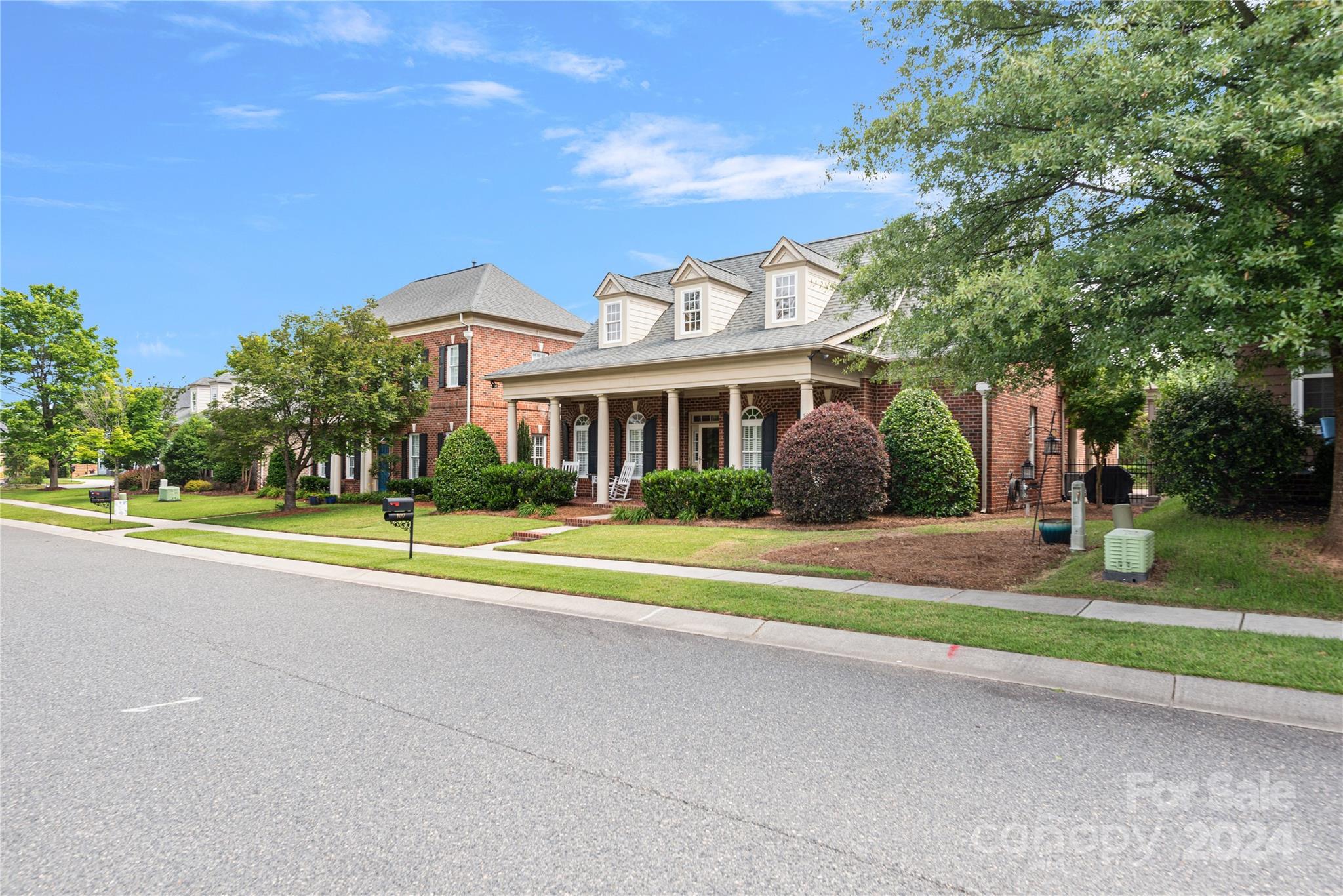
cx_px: 672
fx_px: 746
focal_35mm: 20
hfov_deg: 84.0
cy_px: 448
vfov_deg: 61.9
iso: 320
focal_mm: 20
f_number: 6.3
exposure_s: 1/250
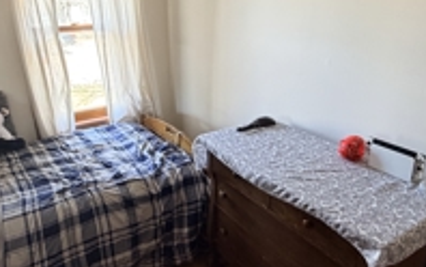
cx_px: 204
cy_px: 123
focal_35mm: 30
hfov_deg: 62.8
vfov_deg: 41.9
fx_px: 348
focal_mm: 2.22
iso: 320
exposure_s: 1/60
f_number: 2.2
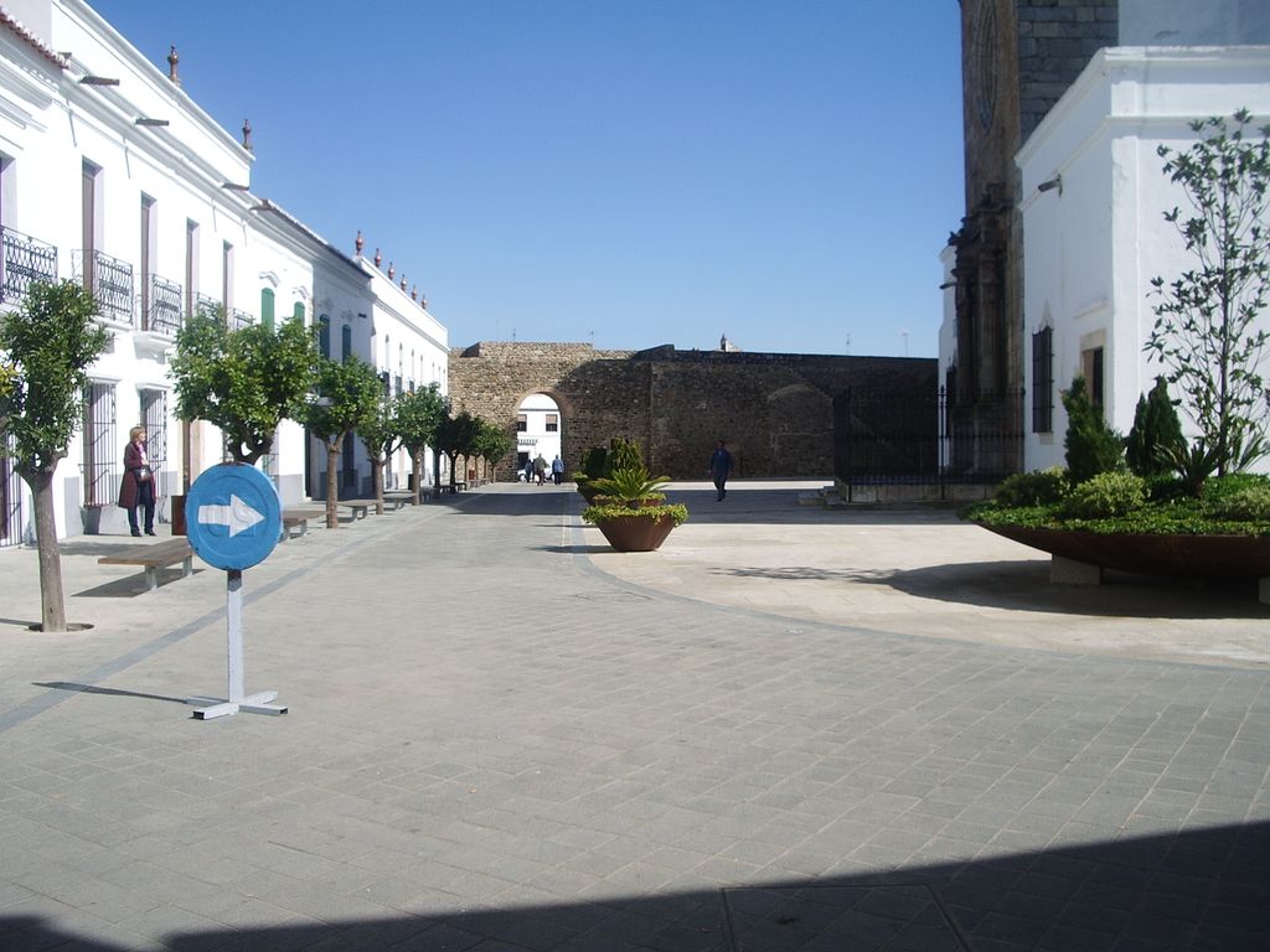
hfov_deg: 52.6
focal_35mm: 35
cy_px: 476
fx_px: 1284
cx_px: 635
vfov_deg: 40.7
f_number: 4.3
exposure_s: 1/500
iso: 50
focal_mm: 5.8
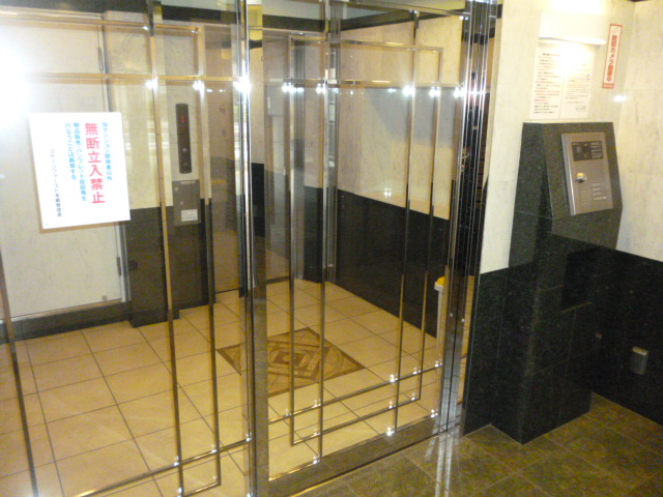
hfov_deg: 63.4
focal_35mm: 28
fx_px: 536
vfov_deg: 49.7
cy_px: 248
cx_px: 332
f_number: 3.1
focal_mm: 5
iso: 1000
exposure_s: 1/60
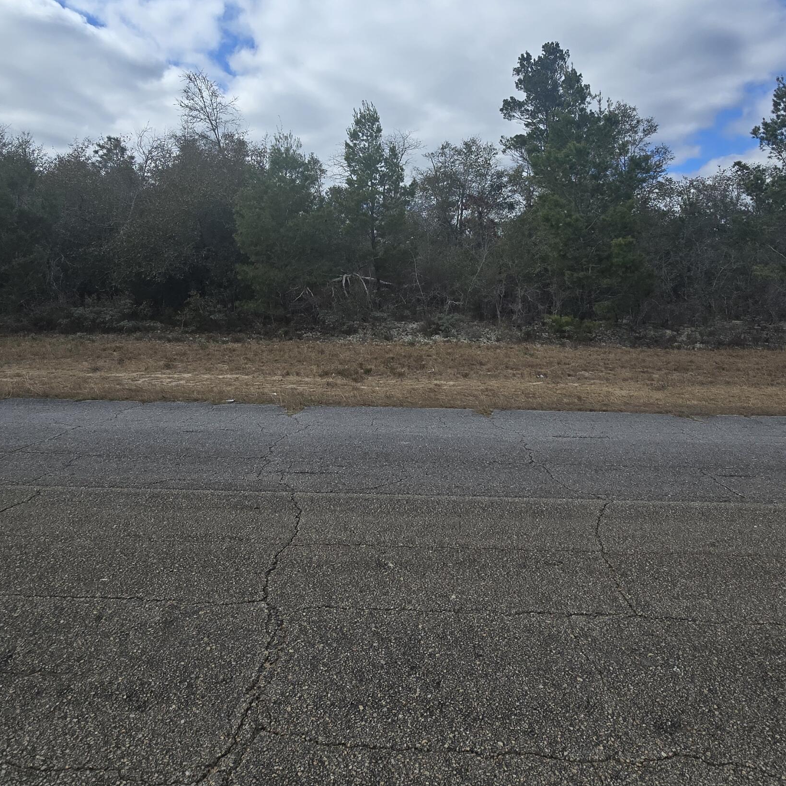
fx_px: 539
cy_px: 271
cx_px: 409
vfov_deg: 70.3
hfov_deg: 72.1
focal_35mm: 21
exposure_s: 1/2686
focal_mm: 2.2
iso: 50
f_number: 2.2
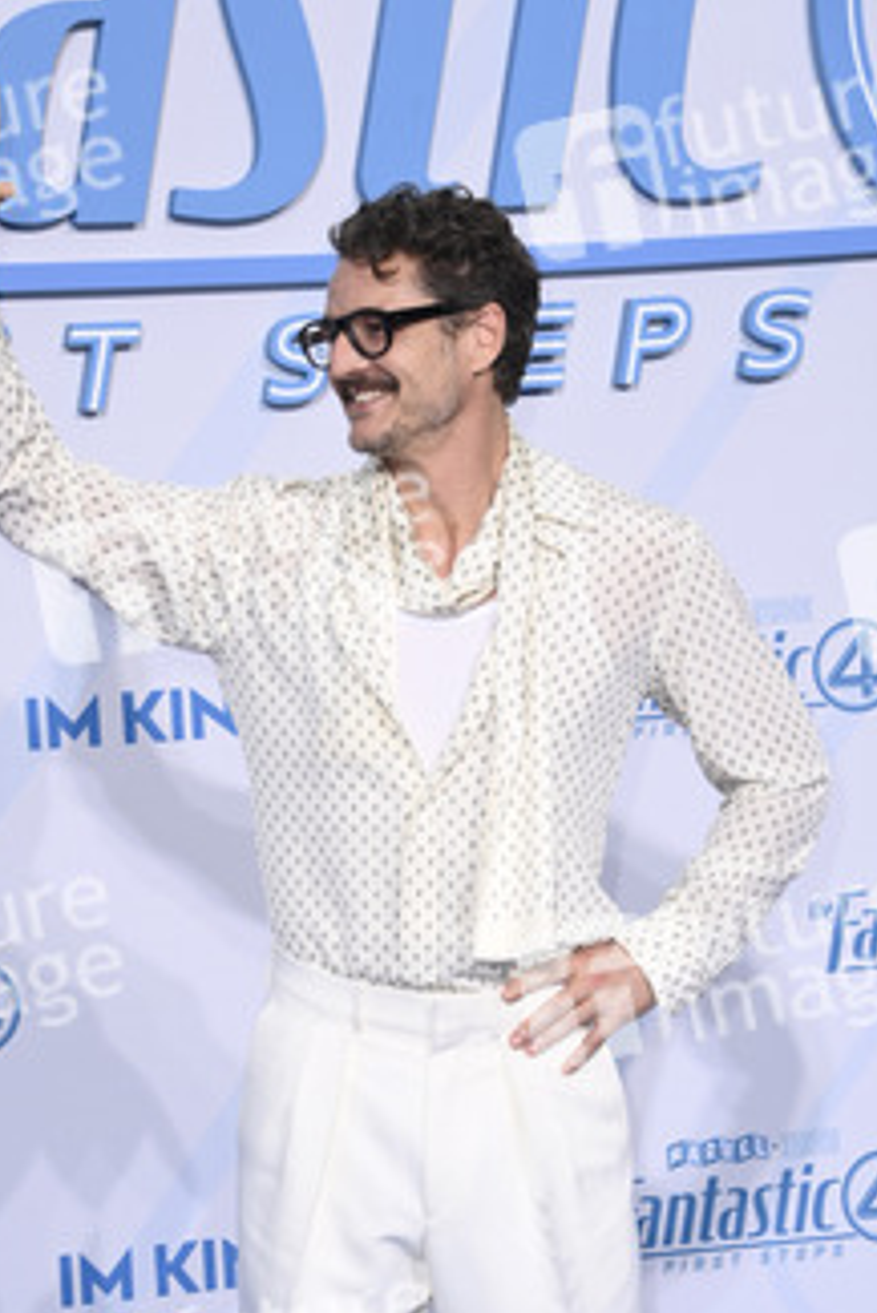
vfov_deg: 16.6
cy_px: 772
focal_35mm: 123
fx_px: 4489
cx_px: 356
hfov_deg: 11.2
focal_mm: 100
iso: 400
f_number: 5.6
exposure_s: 1/200
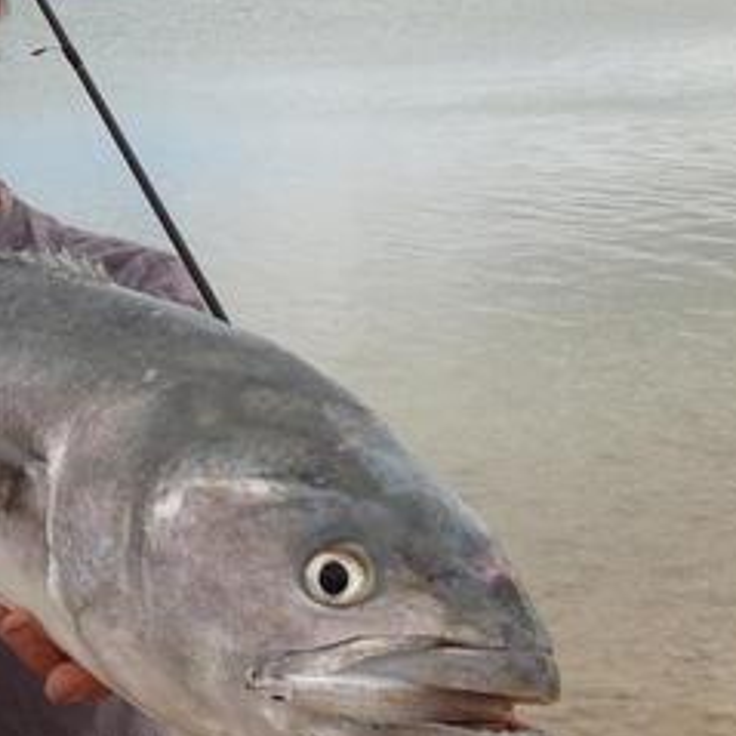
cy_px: 360
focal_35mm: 83
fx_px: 1997
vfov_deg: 20.9
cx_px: -6
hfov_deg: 20.2
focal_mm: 4.28
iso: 50
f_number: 2.4
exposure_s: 1/1577
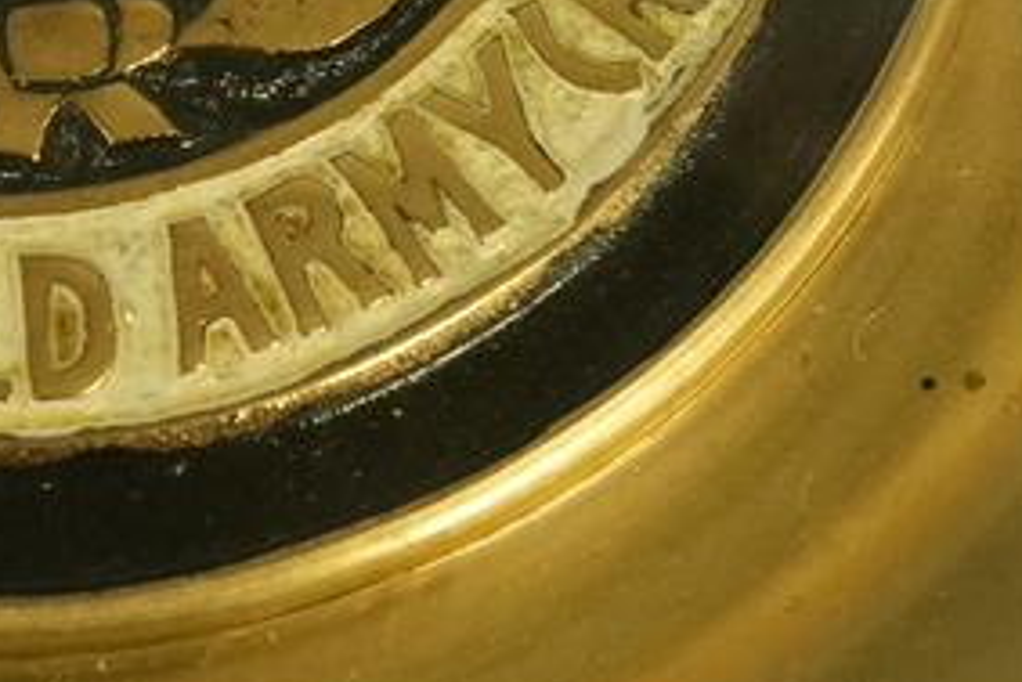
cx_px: -112
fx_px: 5198
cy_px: -419
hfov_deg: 11.1
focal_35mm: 183
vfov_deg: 7.4
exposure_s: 1/30
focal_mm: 24
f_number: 6.3
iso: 1000
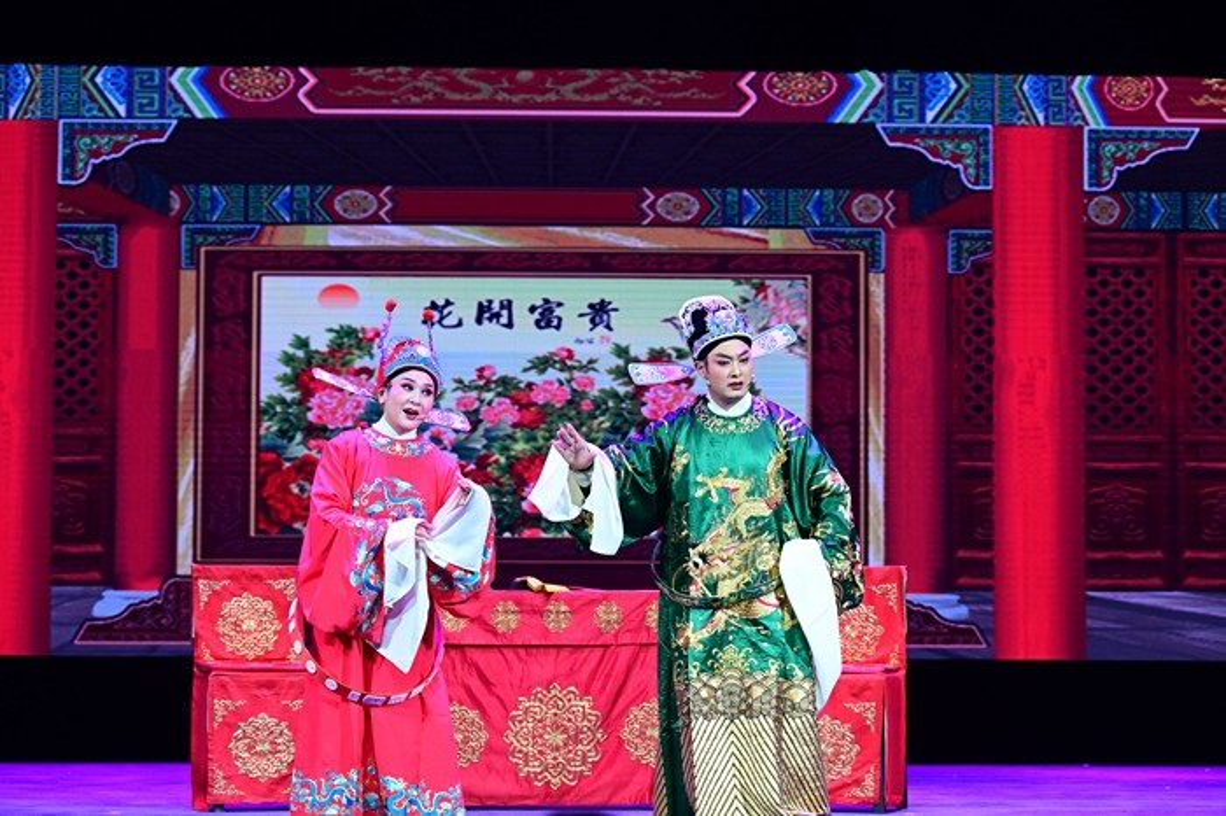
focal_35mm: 91
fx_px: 3097
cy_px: 408
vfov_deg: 15.0
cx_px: 613
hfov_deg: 22.4
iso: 1400
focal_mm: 91
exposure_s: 1/100
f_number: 6.3
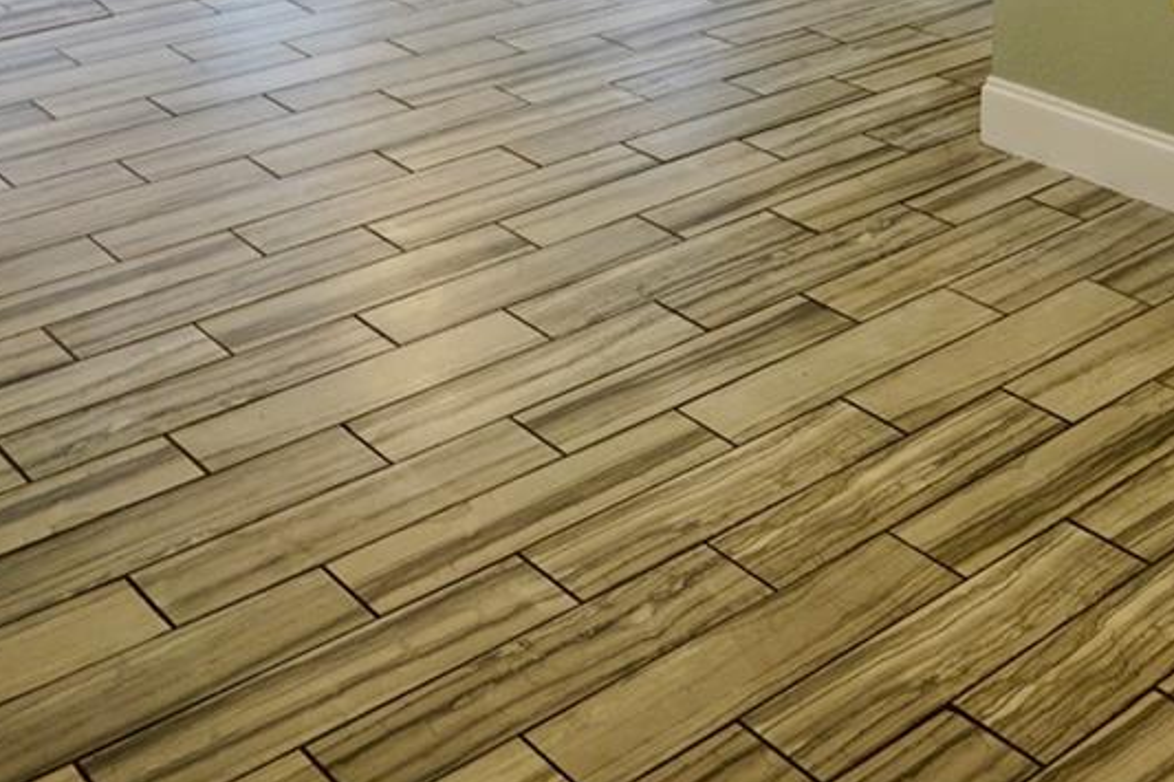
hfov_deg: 32.7
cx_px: 901
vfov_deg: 20.3
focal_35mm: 60
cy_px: -282
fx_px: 1956
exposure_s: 1/100
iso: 200
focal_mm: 20
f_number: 1.8
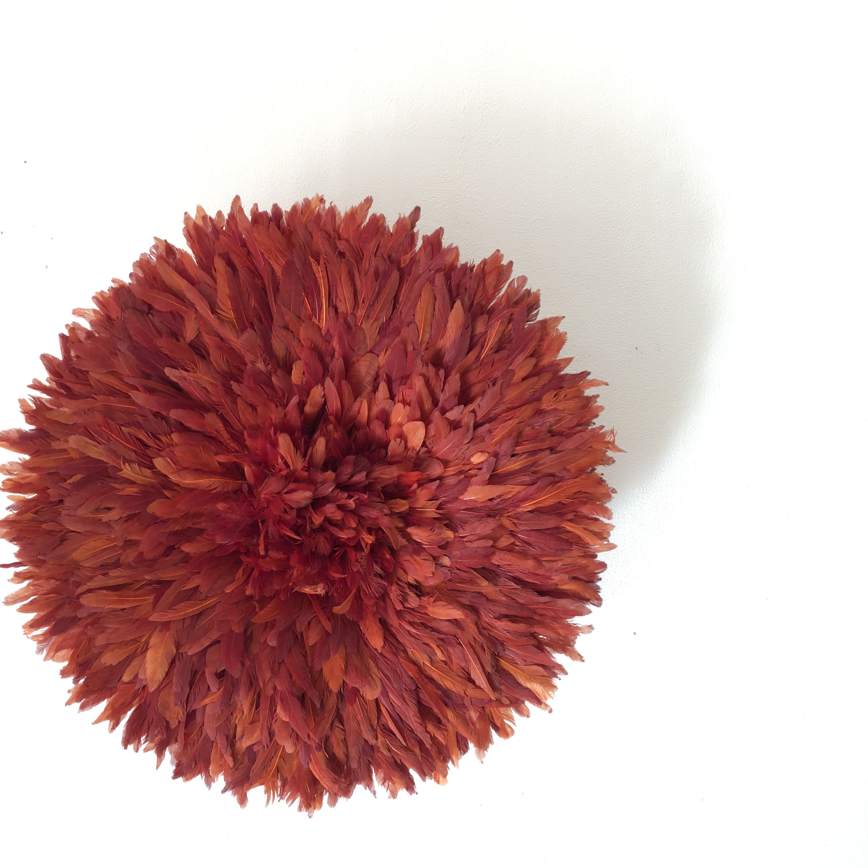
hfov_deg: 46.6
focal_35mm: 35
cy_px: 439
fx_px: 993
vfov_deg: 47.2
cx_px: 305
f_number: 2.2
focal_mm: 4.15
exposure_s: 1/33
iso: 50
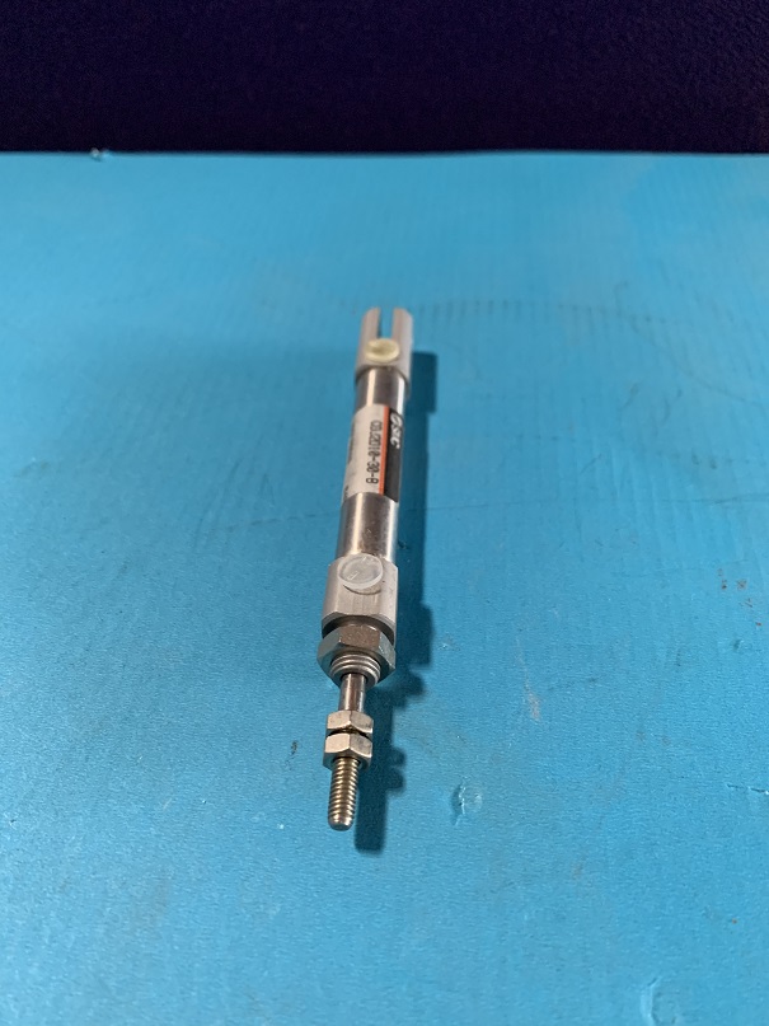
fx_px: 770
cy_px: 513
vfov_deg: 67.3
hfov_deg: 53.1
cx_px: 384
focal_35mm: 26
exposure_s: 1/60
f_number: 1.8
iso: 400
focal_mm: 4.25
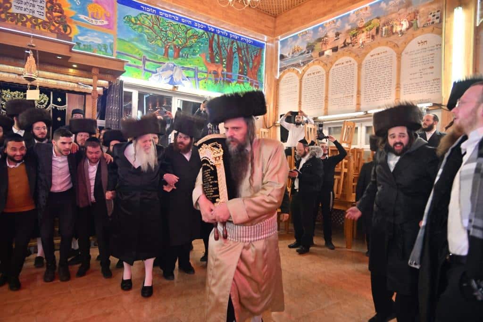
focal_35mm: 24
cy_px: 161
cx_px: 242
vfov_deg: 53.1
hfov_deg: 73.7
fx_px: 322
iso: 800
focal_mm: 24
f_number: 4
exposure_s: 1/160
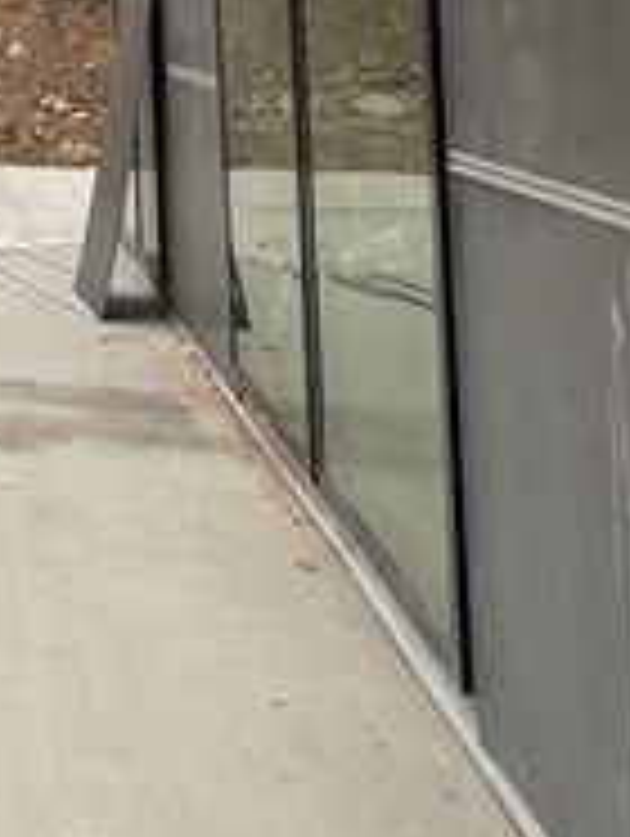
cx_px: -1080
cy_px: -81
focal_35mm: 77
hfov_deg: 12.4
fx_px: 1864
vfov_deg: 23.7
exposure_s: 1/149
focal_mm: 2.22
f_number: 2.2
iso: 50
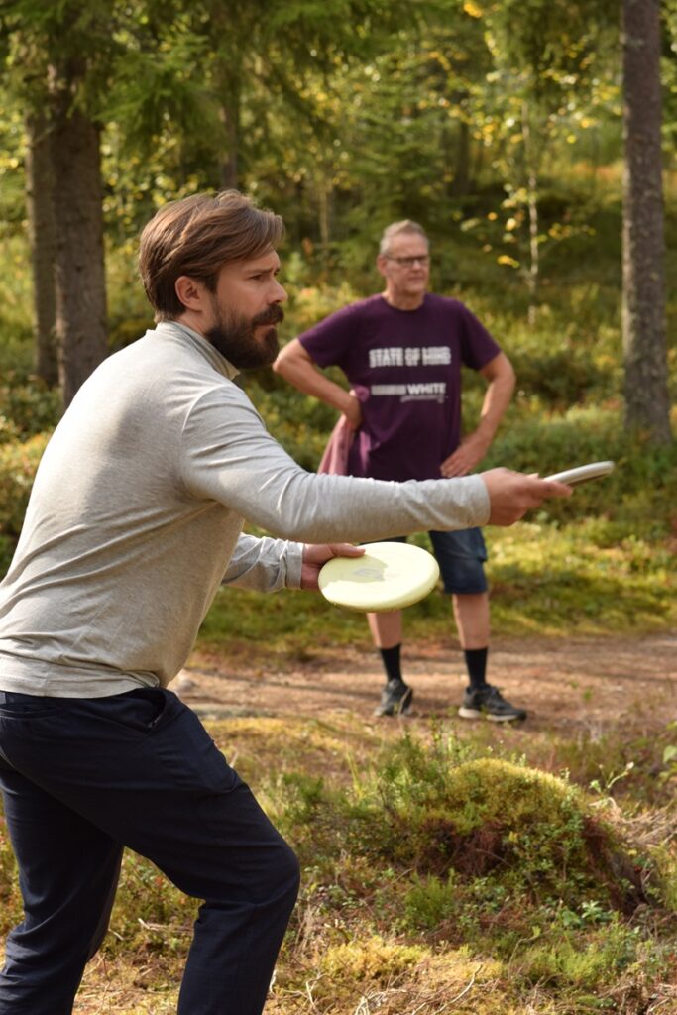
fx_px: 3595
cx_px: 338
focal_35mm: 128
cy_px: 508
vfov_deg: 16.1
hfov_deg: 10.8
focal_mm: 85
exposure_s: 1/200
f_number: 5.6
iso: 100
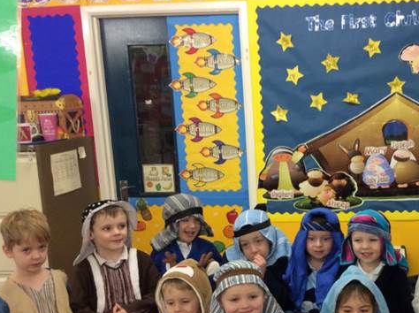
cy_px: 219
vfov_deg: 26.7
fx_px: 653
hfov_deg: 34.5
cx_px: 334
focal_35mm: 54
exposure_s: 1/24
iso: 64
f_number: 2.4
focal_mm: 3.3
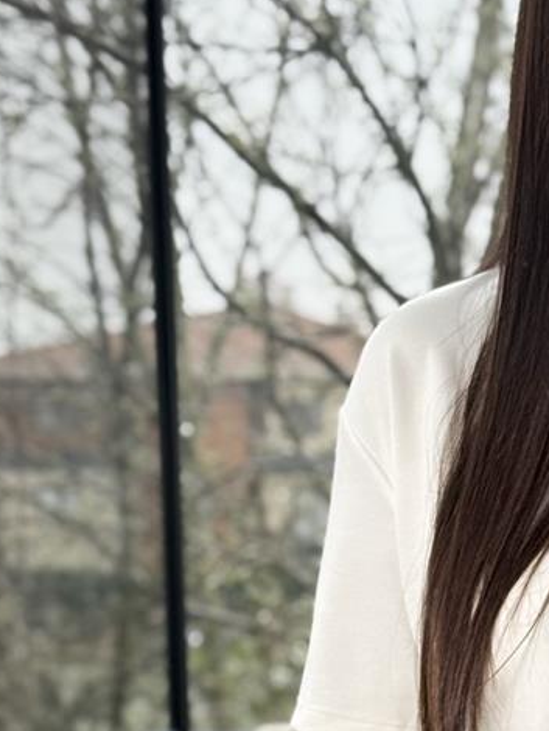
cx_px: 729
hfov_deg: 10.7
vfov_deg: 14.3
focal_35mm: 136
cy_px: 727
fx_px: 2873
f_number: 1.78
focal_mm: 6.76
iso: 80
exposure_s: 1/238
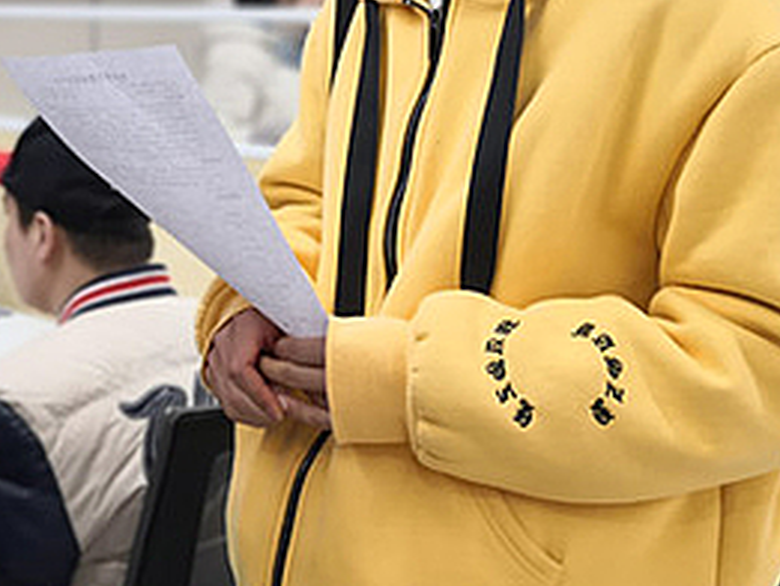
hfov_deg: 32.1
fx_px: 1285
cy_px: 58
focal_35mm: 57
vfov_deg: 24.9
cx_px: 78
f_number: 4
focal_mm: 3.95
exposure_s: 1/50
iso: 100
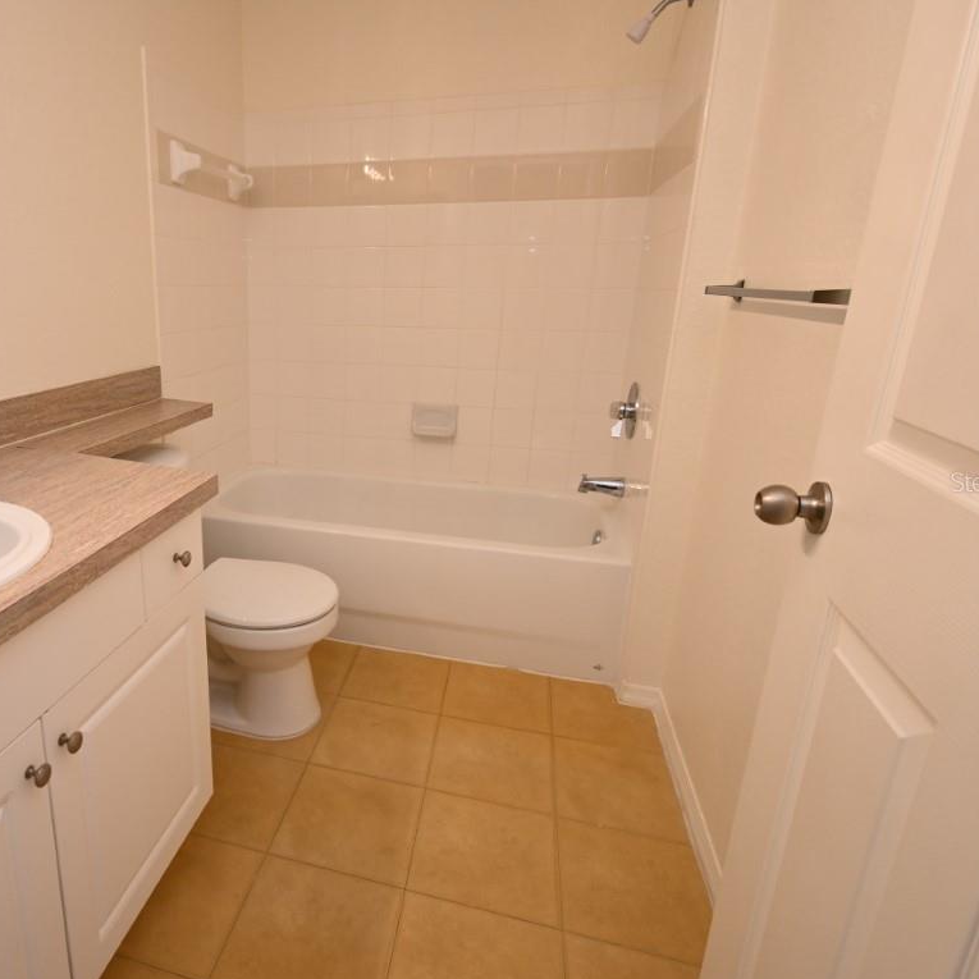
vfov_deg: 74.8
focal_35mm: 20
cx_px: 303
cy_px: 481
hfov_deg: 71.9
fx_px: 640
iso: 720
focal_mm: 10
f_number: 4.5
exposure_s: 1/60
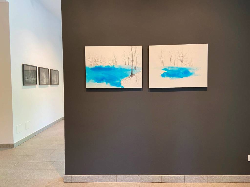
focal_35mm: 26
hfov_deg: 67.3
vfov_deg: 53.1
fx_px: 188
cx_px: 125
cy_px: 94
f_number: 1.8
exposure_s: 1/50
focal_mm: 4.25
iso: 64
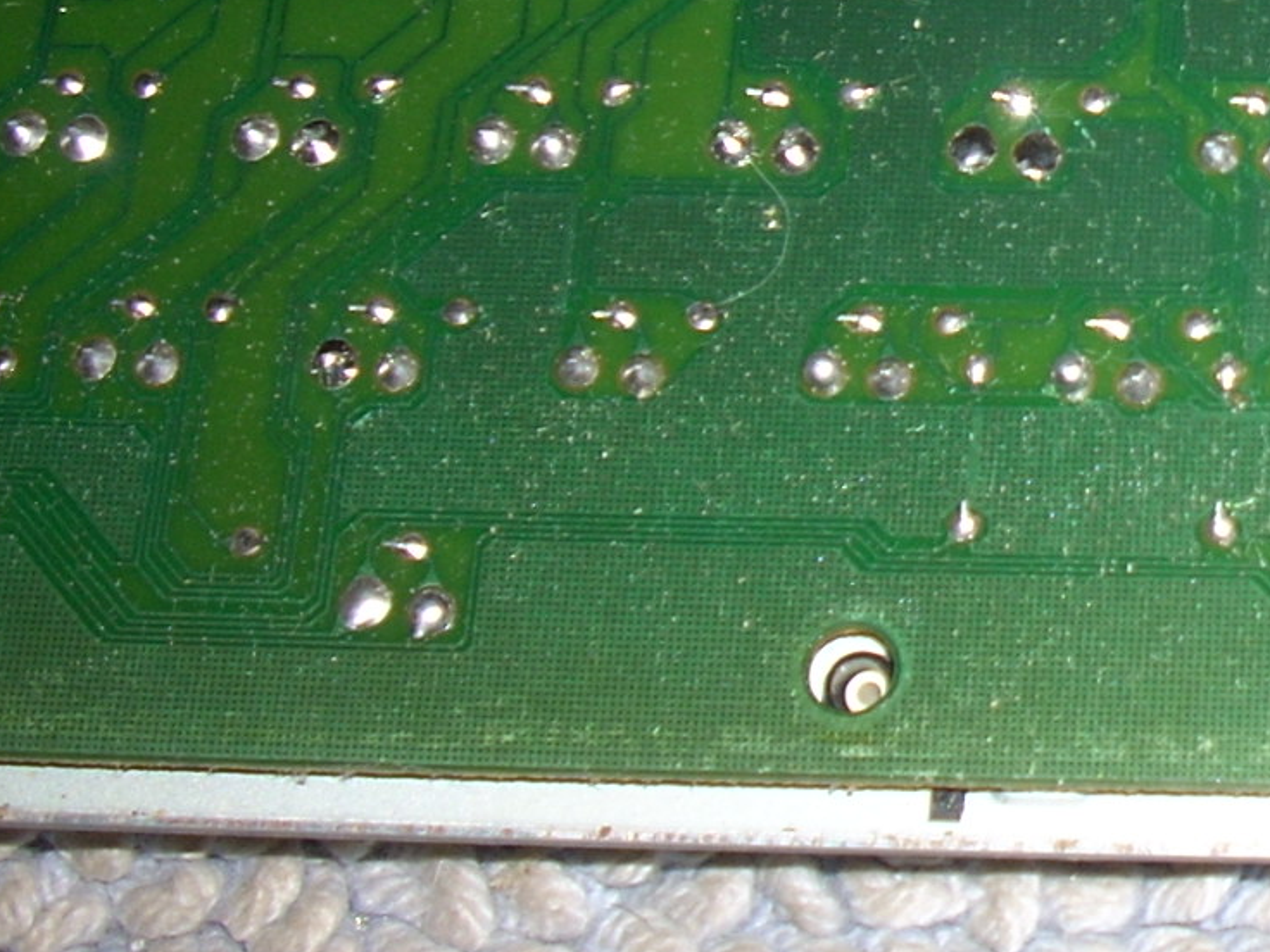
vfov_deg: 14.2
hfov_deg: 17.8
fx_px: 3779
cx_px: 1663
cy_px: 33
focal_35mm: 103
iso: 64
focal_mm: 6.2
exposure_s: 1/60
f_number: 2.8
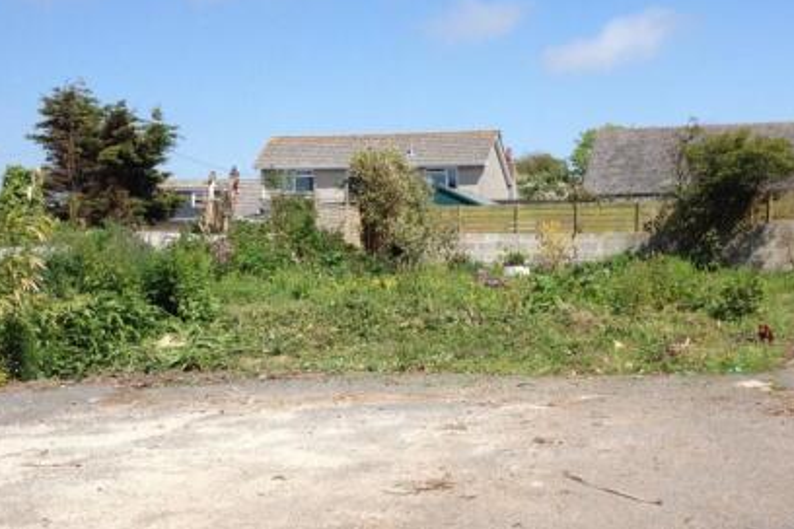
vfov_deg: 25.9
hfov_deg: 38.1
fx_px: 1147
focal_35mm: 52
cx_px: 464
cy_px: 345
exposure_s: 1/1727
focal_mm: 4.28
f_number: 2.4
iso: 50
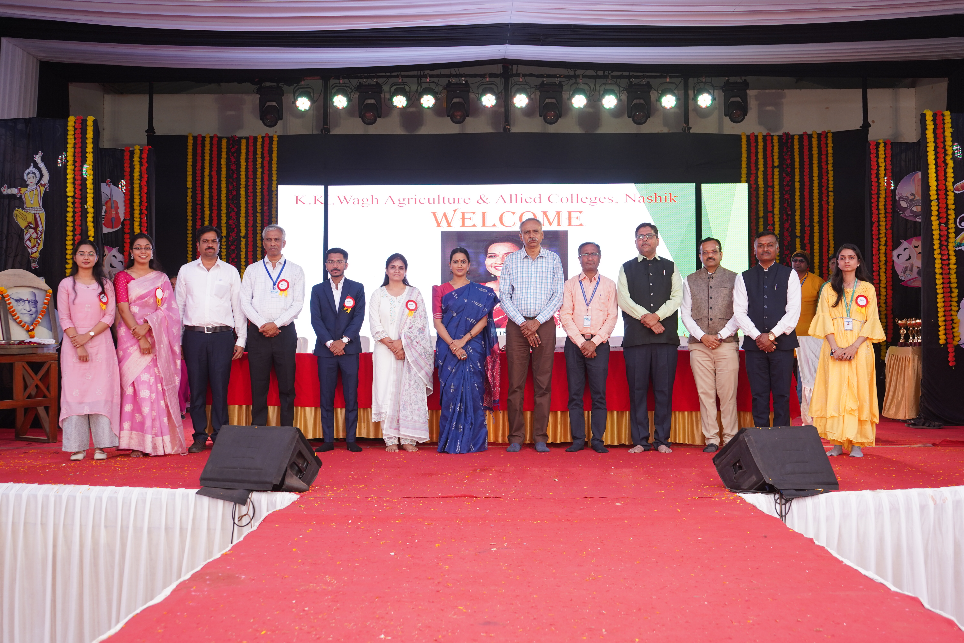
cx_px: 482
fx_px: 1071
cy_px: 322
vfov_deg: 33.4
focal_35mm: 40
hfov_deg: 48.5
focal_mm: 40
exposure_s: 1/125
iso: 500
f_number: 5.6
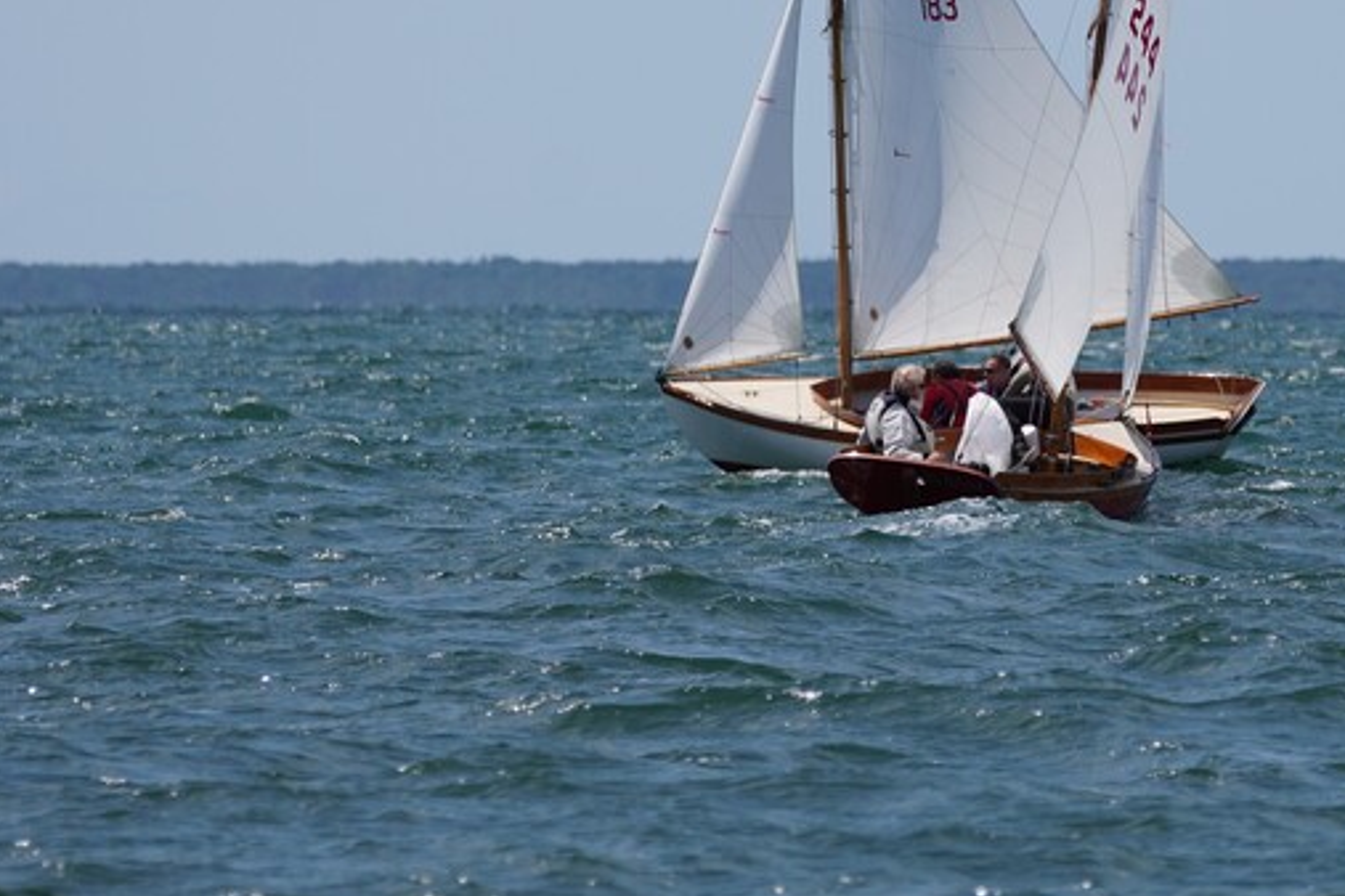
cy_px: 277
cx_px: 955
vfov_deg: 2.4
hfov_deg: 3.7
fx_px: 21033
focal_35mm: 563
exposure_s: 1/1600
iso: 160
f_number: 5.6
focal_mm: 238
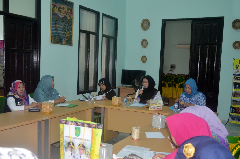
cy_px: 80
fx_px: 239
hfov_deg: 53.2
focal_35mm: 36
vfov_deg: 36.7
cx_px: 120
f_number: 3.8
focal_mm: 24
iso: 1000
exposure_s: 1/60
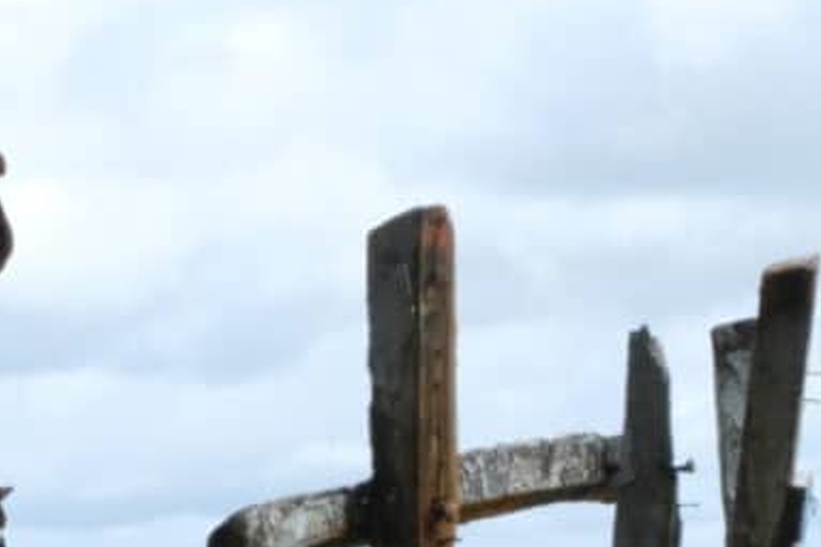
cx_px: -527
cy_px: 1130
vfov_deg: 7.9
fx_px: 3761
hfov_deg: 11.7
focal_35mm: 165
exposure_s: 1/50
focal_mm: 26
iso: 400
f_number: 22
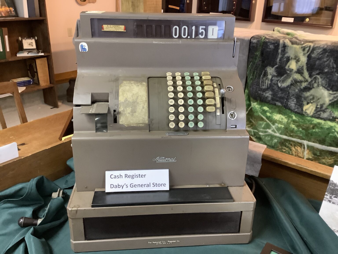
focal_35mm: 31
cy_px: 127
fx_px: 303
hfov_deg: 58.4
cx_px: 169
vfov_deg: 45.4
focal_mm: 3.3
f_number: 2.4
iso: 400
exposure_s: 1/40
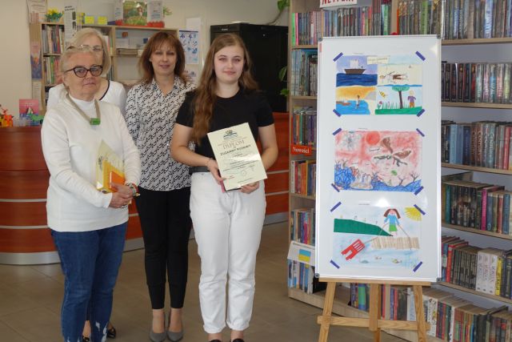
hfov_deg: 40.3
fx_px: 697
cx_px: 256
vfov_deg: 27.5
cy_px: 171
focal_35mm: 49
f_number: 2.8
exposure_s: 1/60
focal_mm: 17.83
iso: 125
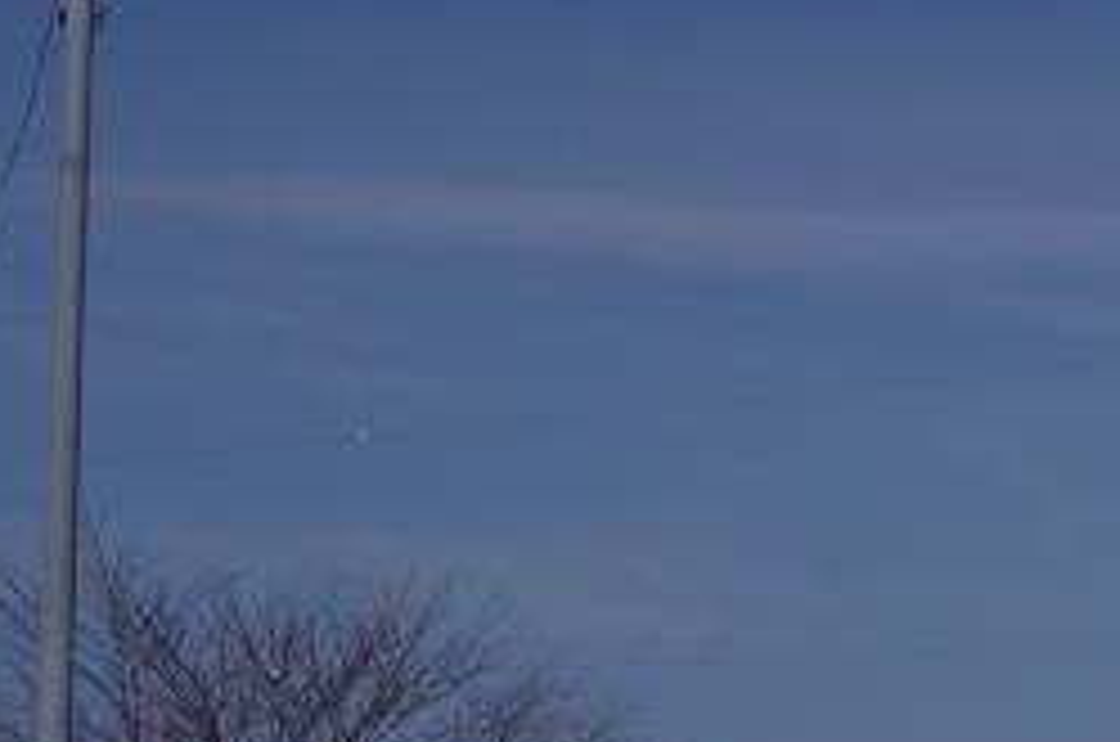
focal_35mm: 112
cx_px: 1678
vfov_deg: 11.9
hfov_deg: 16.6
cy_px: 929
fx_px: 3478
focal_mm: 21
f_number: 8
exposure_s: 1/2000
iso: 200
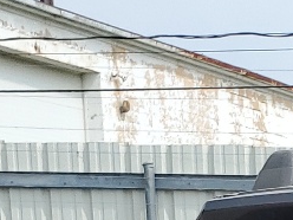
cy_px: 661
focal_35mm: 168
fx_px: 1422
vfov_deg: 7.7
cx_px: 554
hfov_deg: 10.9
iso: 50
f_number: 1.5
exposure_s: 1/2500
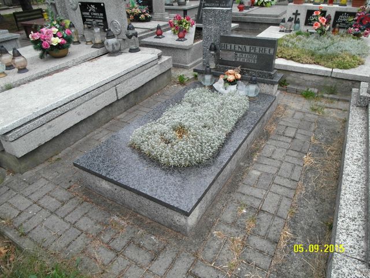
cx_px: 185
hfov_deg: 71.6
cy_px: 139
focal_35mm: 24
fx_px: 257
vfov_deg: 56.8
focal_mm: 5.2
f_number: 3.4
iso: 80
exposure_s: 1/125
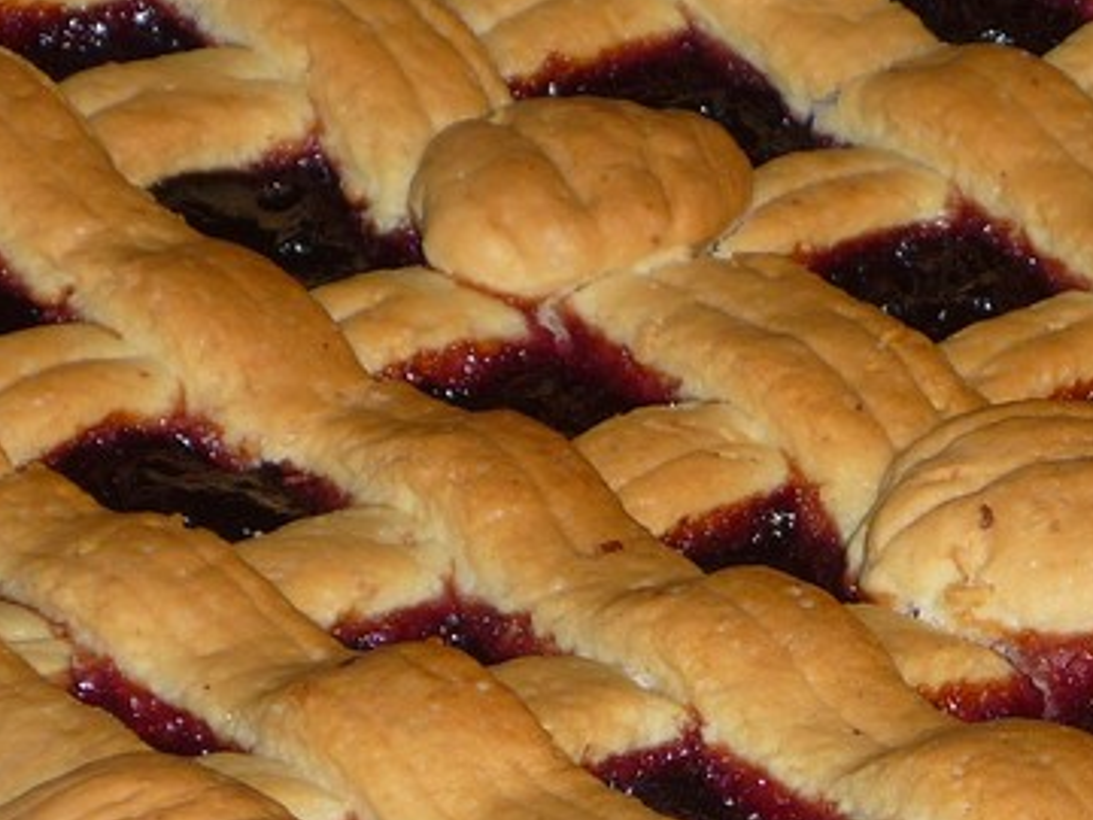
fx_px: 7925
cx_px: 962
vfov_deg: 5.9
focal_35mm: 251
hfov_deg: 7.9
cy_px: 498
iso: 100
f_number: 5.6
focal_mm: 14.2
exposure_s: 1/50
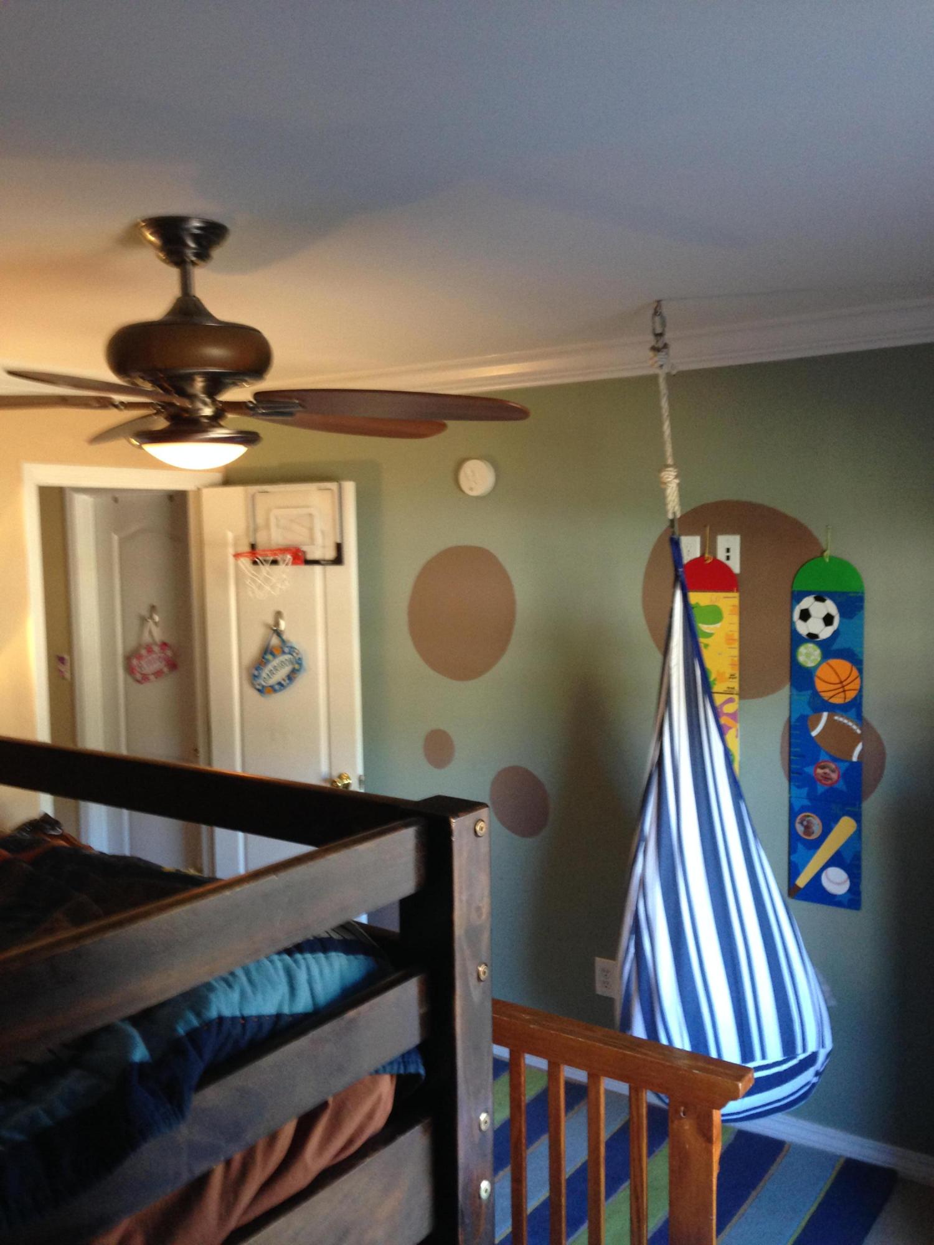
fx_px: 1187
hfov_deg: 42.9
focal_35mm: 33
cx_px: 467
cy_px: 622
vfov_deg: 55.4
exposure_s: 1/20
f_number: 2.4
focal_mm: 4.12
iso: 160
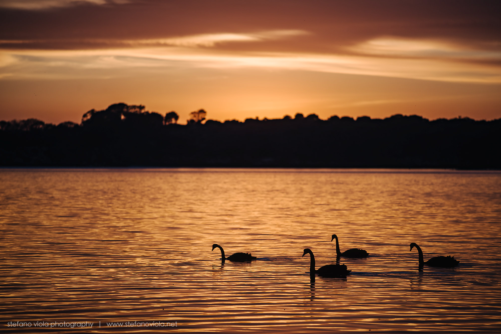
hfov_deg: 10.3
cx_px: 250
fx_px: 2784
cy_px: 167
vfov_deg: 6.9
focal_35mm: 200
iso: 100
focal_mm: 200
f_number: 4
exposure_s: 1/250
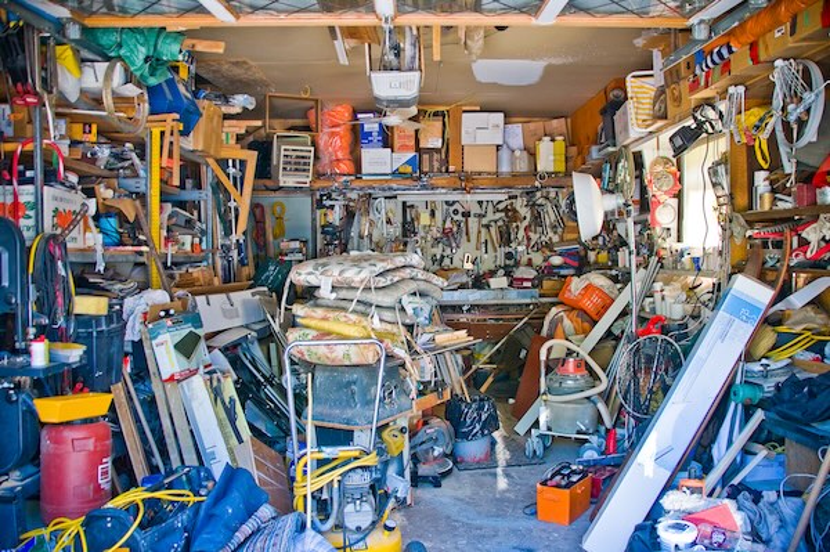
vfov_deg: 47.9
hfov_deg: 67.4
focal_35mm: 27
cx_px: 415
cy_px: 276
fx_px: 622
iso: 200
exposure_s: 1/50
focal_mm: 18
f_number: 3.5
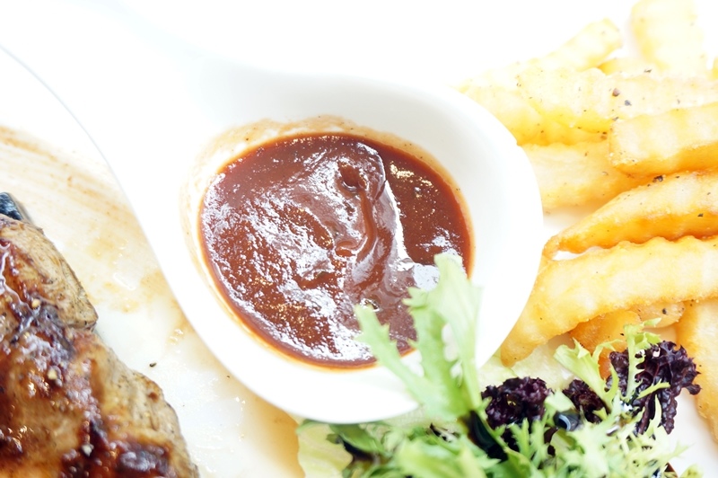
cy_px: 239
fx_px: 628
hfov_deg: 59.5
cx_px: 359
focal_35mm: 32
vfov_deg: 41.6
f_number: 4
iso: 400
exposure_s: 1/60
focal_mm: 21
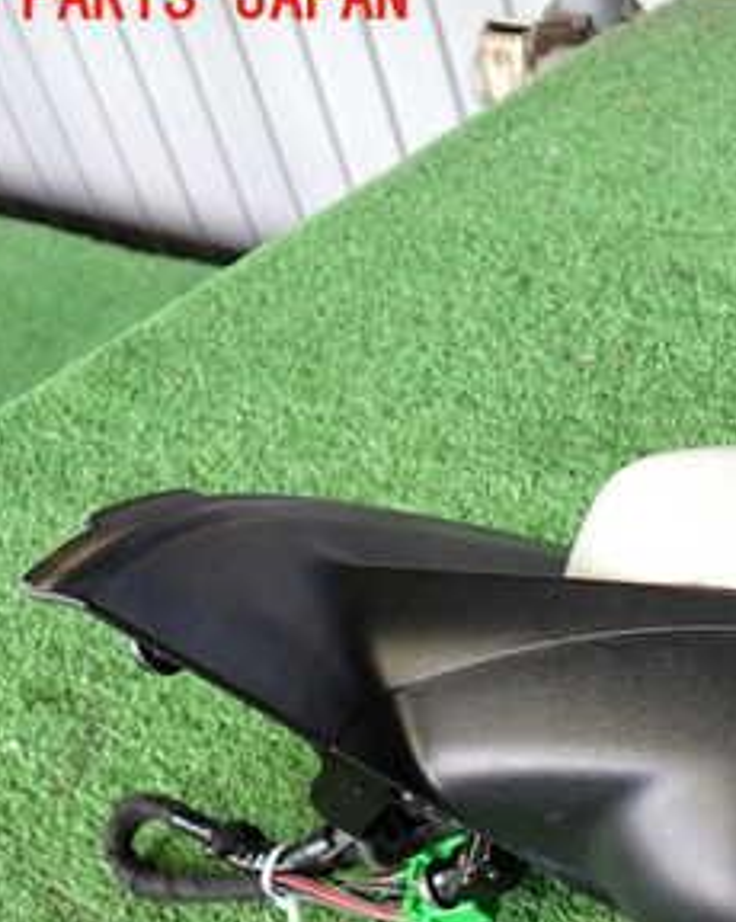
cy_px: 679
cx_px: 787
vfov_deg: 30.5
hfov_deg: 23.6
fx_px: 1663
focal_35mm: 61
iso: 250
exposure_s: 1/30
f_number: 2.3
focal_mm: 5.4
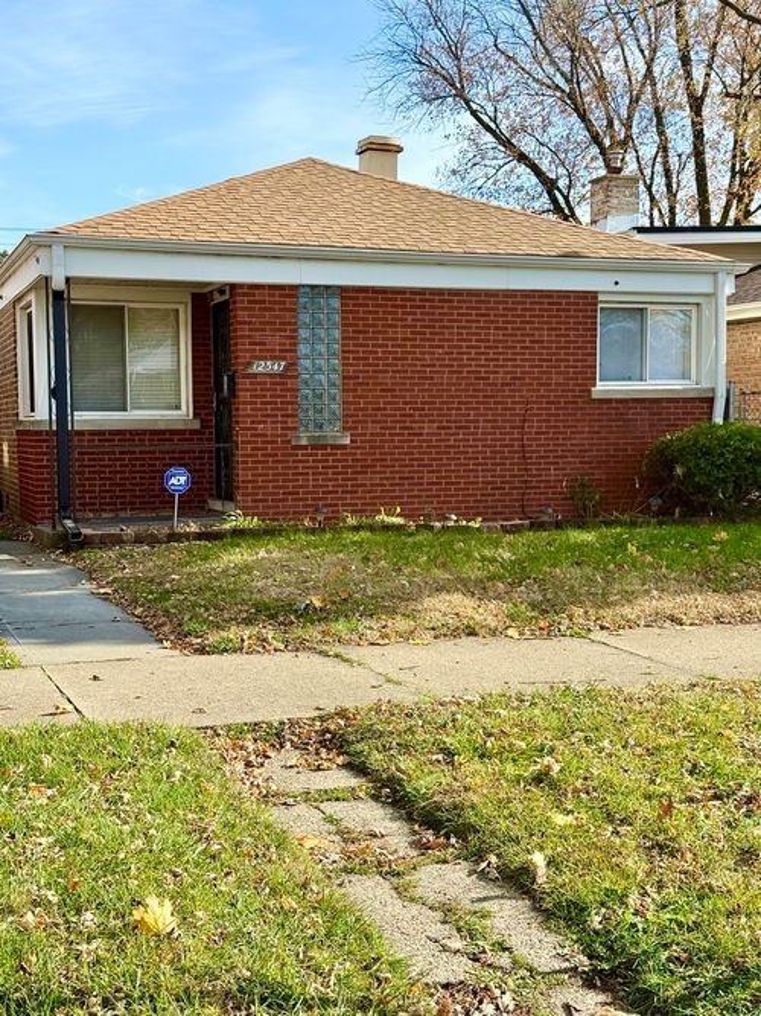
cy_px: 508
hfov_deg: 30.3
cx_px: 380
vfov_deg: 39.7
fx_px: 1407
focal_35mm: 48
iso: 64
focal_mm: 6.76
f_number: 1.78
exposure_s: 1/2342
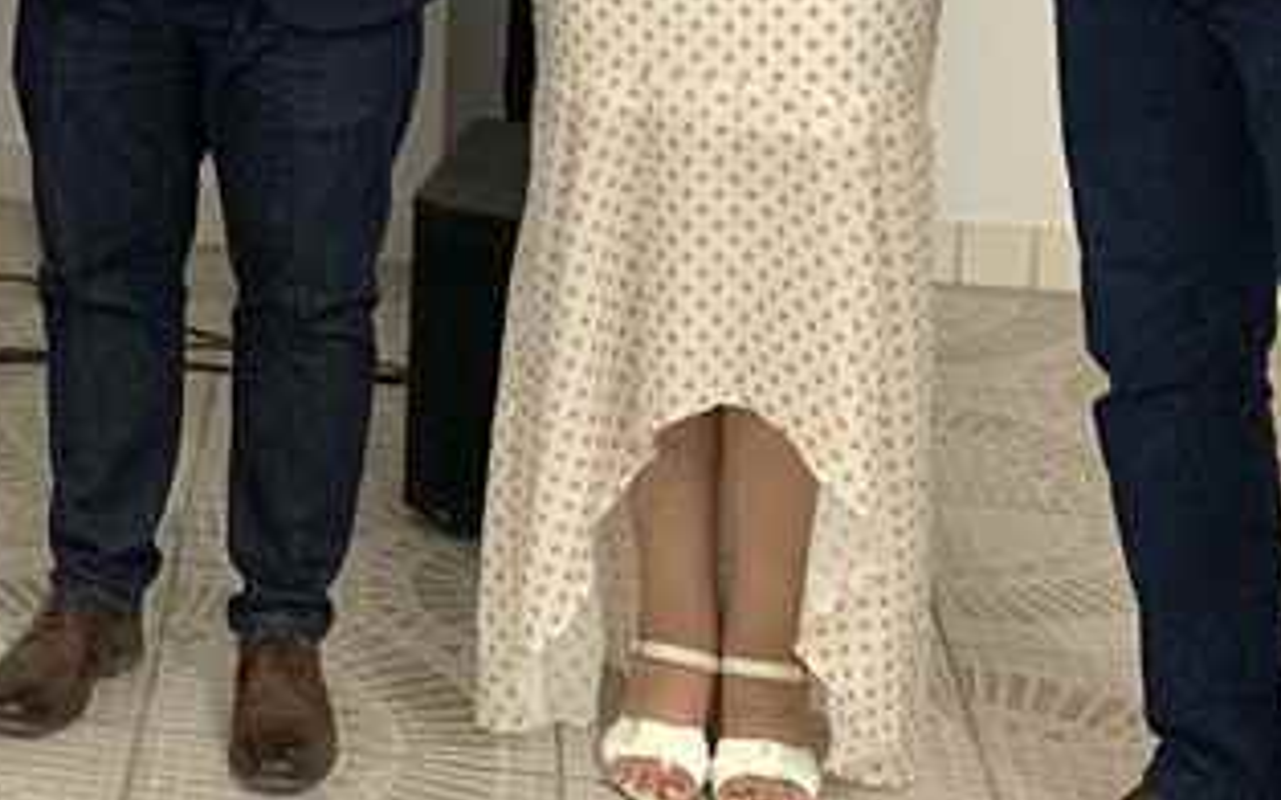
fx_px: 3141
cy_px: -367
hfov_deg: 21.2
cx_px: -326
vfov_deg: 13.7
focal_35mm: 90
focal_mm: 4.25
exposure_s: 1/60
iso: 250
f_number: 1.8
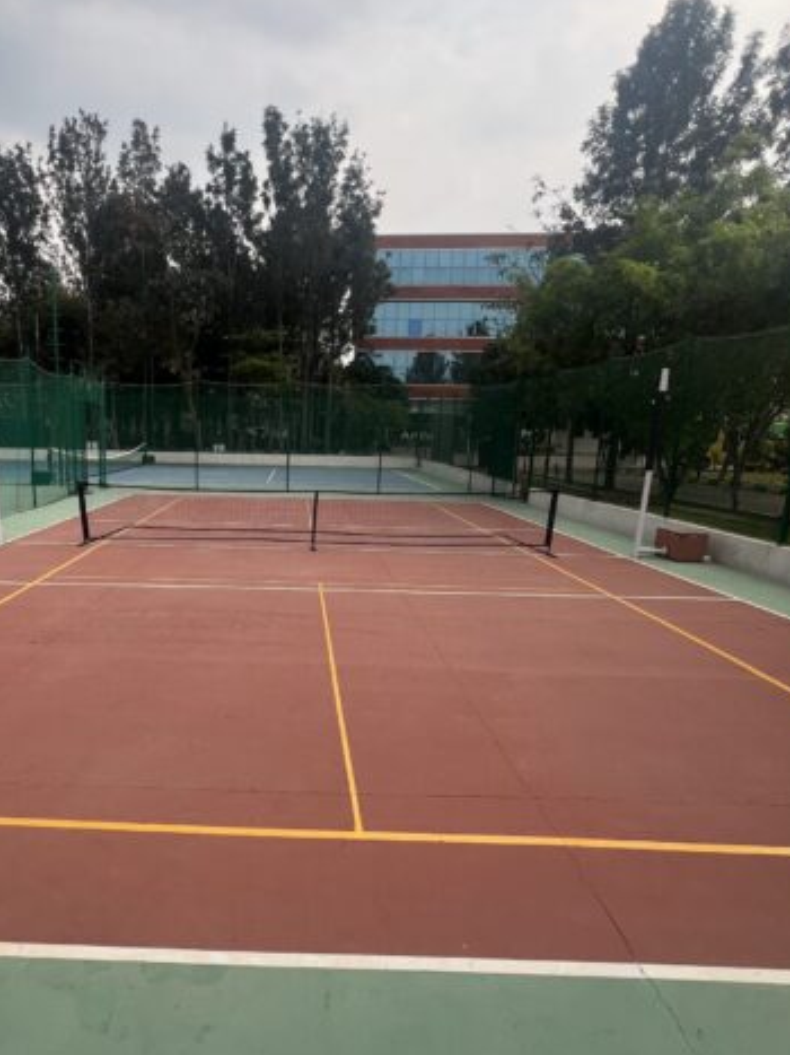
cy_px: 572
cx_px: 276
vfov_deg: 81.6
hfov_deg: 64.6
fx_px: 609
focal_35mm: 20
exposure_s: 1/592
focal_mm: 1.57
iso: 32
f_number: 1.8
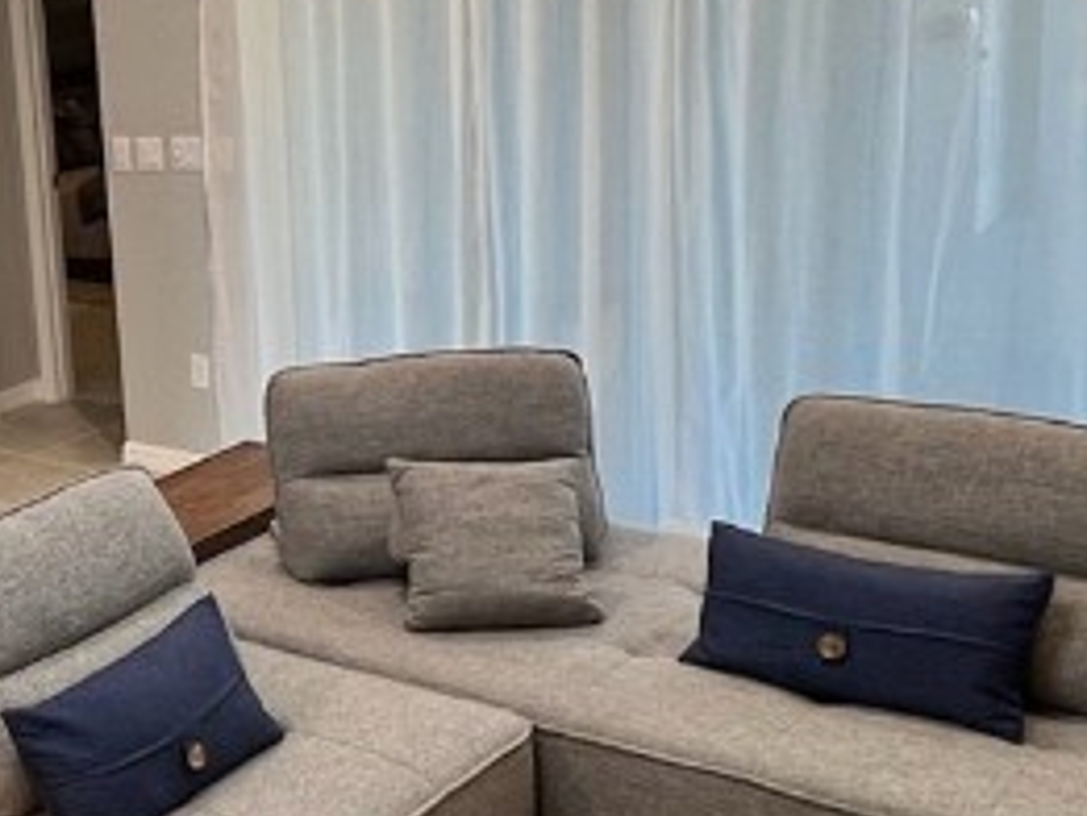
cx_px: -142
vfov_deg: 28.6
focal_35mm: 51
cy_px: 404
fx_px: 1602
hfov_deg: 32.4
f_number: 1.8
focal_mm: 1.57
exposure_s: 1/60
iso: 160
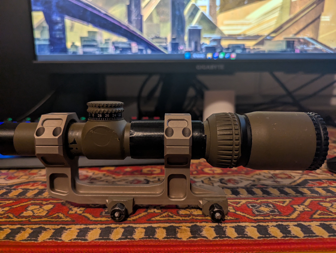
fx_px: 233
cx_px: 168
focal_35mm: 24
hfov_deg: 71.5
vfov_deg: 56.9
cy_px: 126
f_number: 1.85
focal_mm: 6.81
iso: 213
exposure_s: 1/82.1
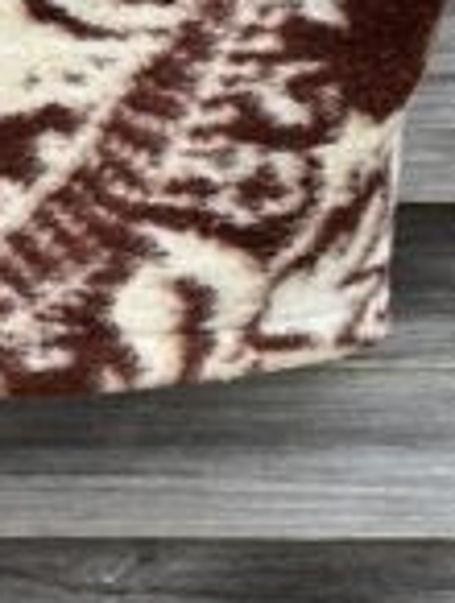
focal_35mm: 71
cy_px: -112
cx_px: -21
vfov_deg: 24.8
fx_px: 1241
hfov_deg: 20.0
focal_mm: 5.1
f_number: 1.6
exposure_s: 1/122
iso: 40
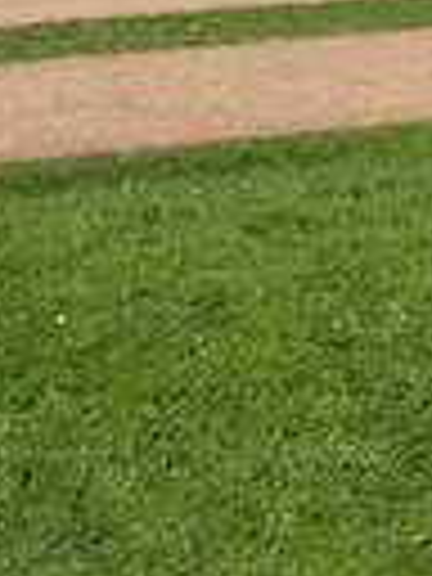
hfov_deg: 10.1
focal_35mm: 142
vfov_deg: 13.9
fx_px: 2363
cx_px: 634
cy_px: 158
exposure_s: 1/640
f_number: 4.4
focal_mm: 6.3
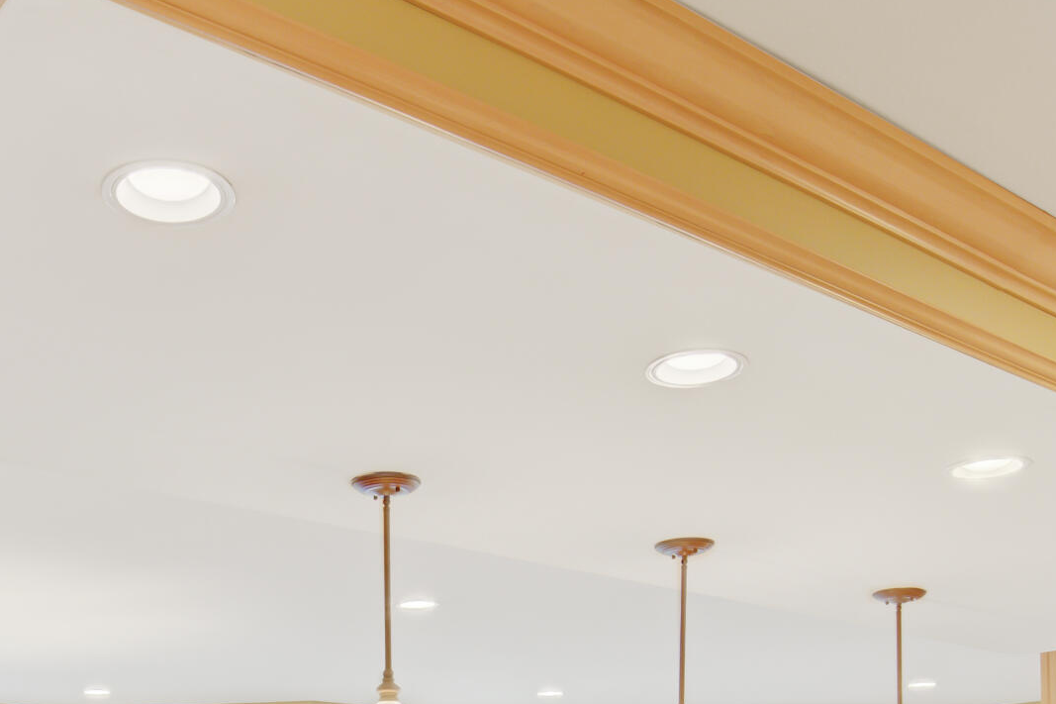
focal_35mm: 45
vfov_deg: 26.7
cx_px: 328
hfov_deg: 42.8
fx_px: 1320
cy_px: 826
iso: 400
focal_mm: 16
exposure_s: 1/13
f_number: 8
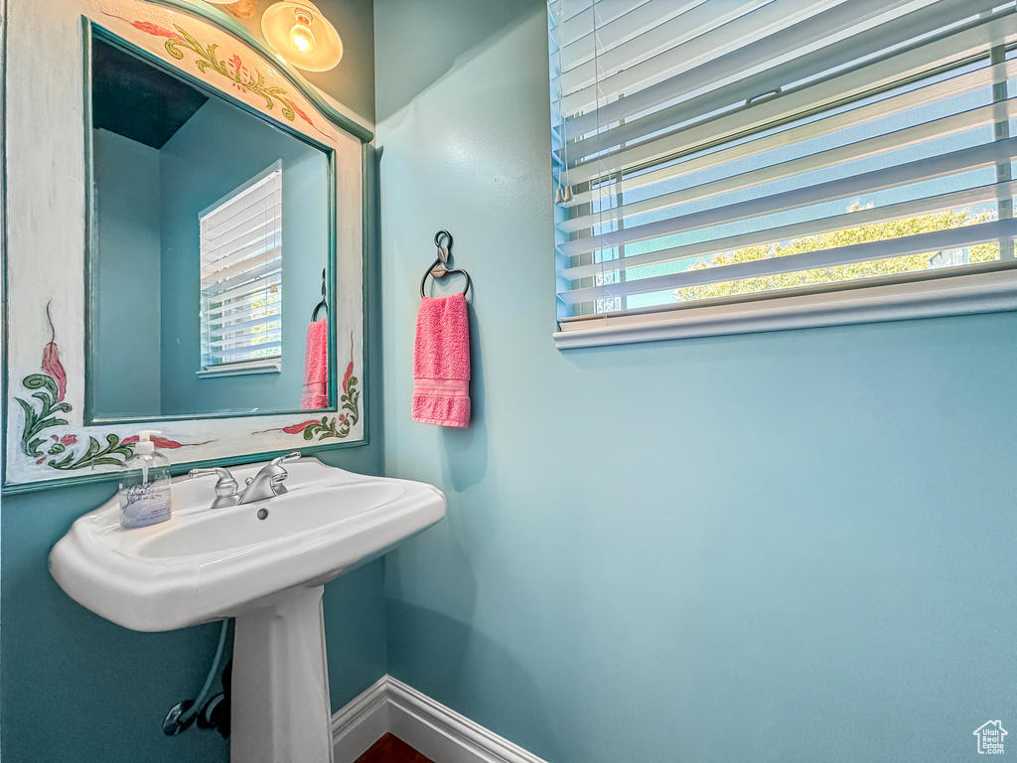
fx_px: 411
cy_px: 382
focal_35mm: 14
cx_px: 508
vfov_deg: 85.7
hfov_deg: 102.1
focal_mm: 2.22
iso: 200
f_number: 2.2
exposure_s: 1/120
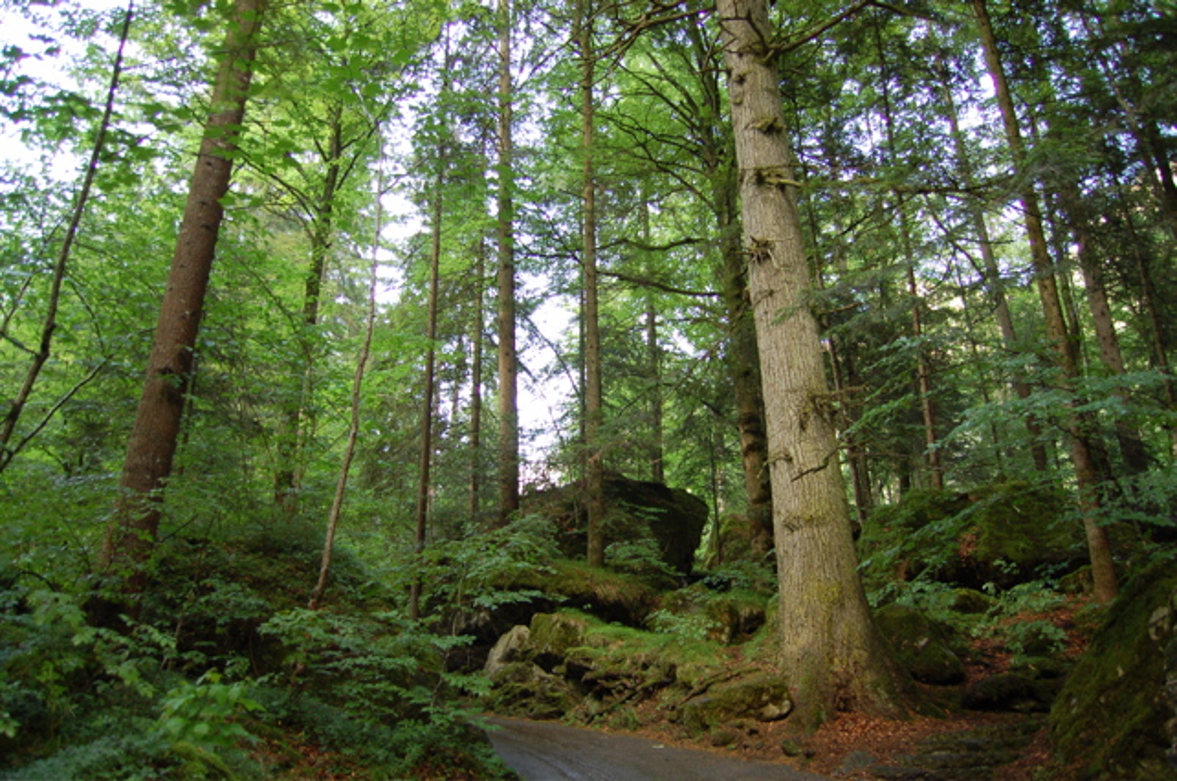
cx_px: 588
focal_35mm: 27
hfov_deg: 67.5
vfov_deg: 47.8
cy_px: 390
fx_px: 881
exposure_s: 1/30
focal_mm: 18
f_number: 3.5
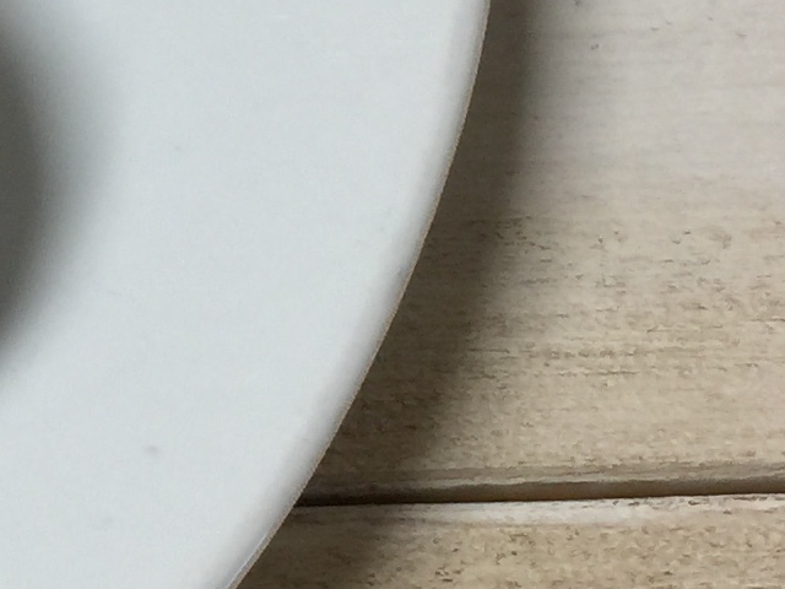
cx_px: -336
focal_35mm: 148
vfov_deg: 10.0
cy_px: 33
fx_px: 3356
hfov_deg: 12.8
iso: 32
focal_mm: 4.15
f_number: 2.2
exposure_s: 1/15
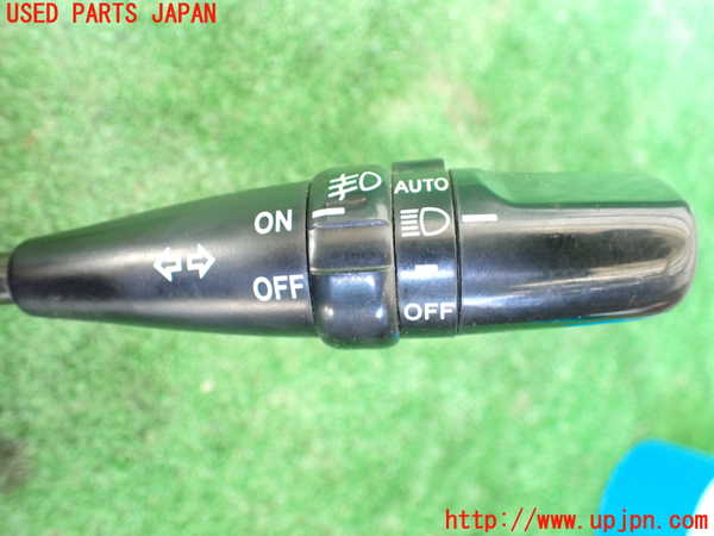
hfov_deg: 60.0
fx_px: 619
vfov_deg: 46.8
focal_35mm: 30
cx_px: 357
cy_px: 268
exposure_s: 1/30
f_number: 2.3
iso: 1000
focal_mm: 5.4
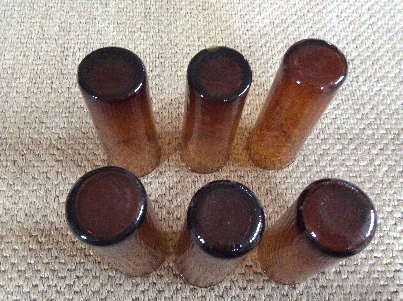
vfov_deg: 44.1
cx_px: 202
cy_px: 150
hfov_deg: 56.9
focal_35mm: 32
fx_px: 372
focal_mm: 3.3
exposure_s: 1/17
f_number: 2.4
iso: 800
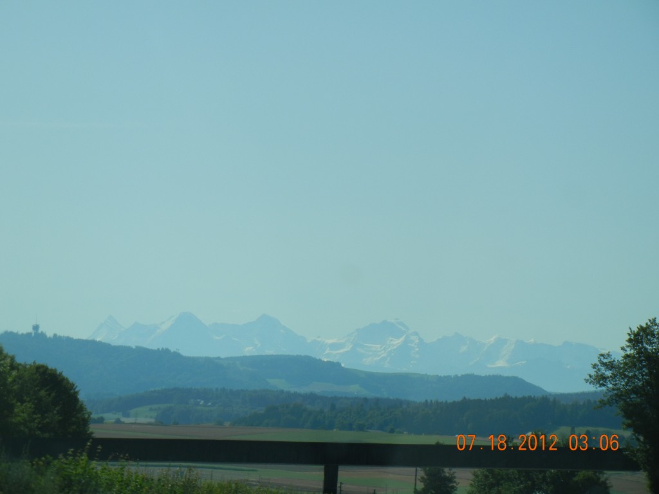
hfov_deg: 14.8
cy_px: 247
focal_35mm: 133
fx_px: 2532
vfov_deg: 11.1
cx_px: 330
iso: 160
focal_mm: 24
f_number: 9.2
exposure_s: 1/400
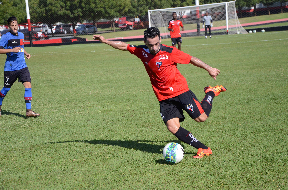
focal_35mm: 99
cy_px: 95
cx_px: 144
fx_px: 790
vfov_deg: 13.8
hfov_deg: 20.7
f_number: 5.6
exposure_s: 1/4000
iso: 1000
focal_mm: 66
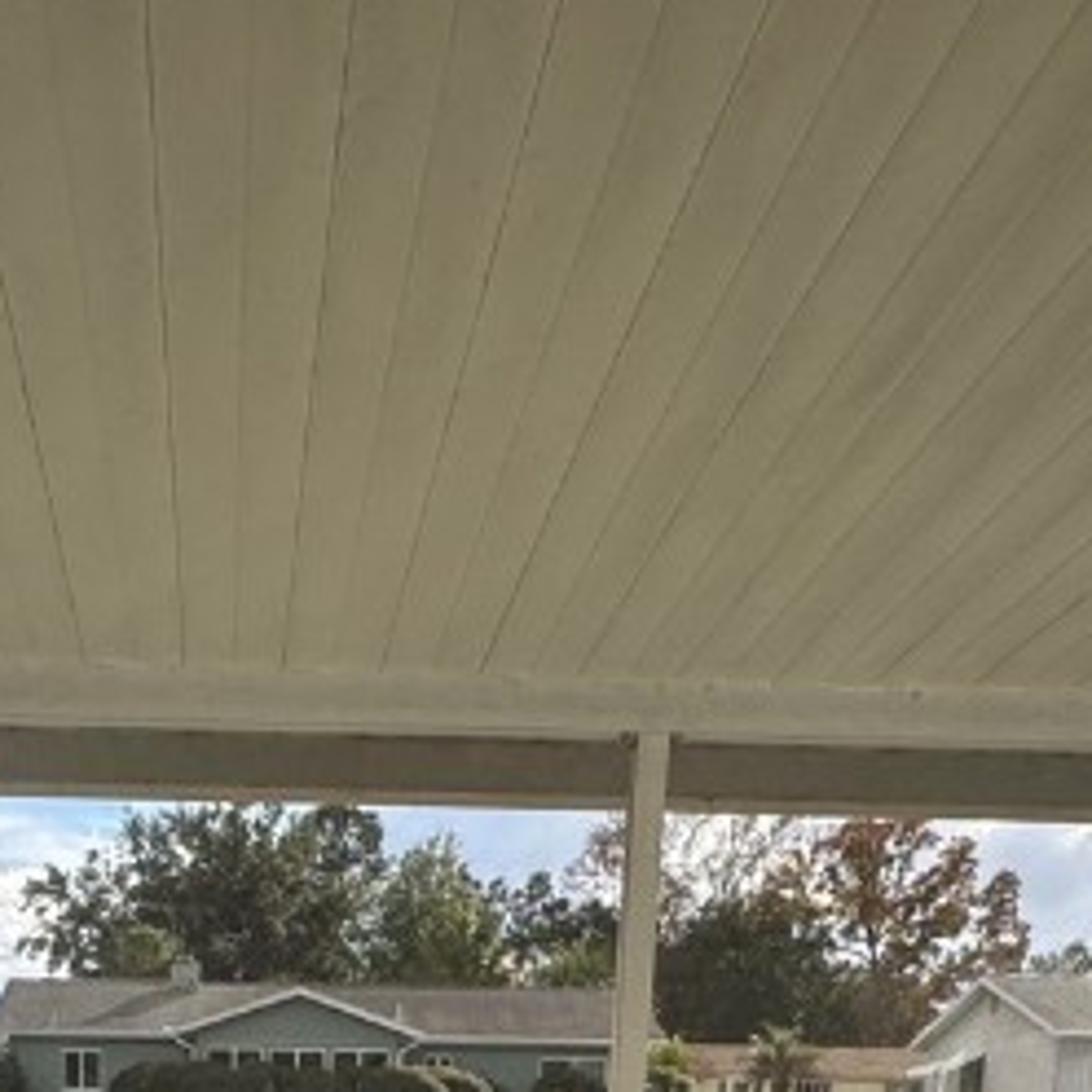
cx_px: 220
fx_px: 1820
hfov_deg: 32.5
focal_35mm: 51
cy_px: 1519
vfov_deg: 26.6
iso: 40
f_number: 2.2
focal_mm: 2.22
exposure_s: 1/657
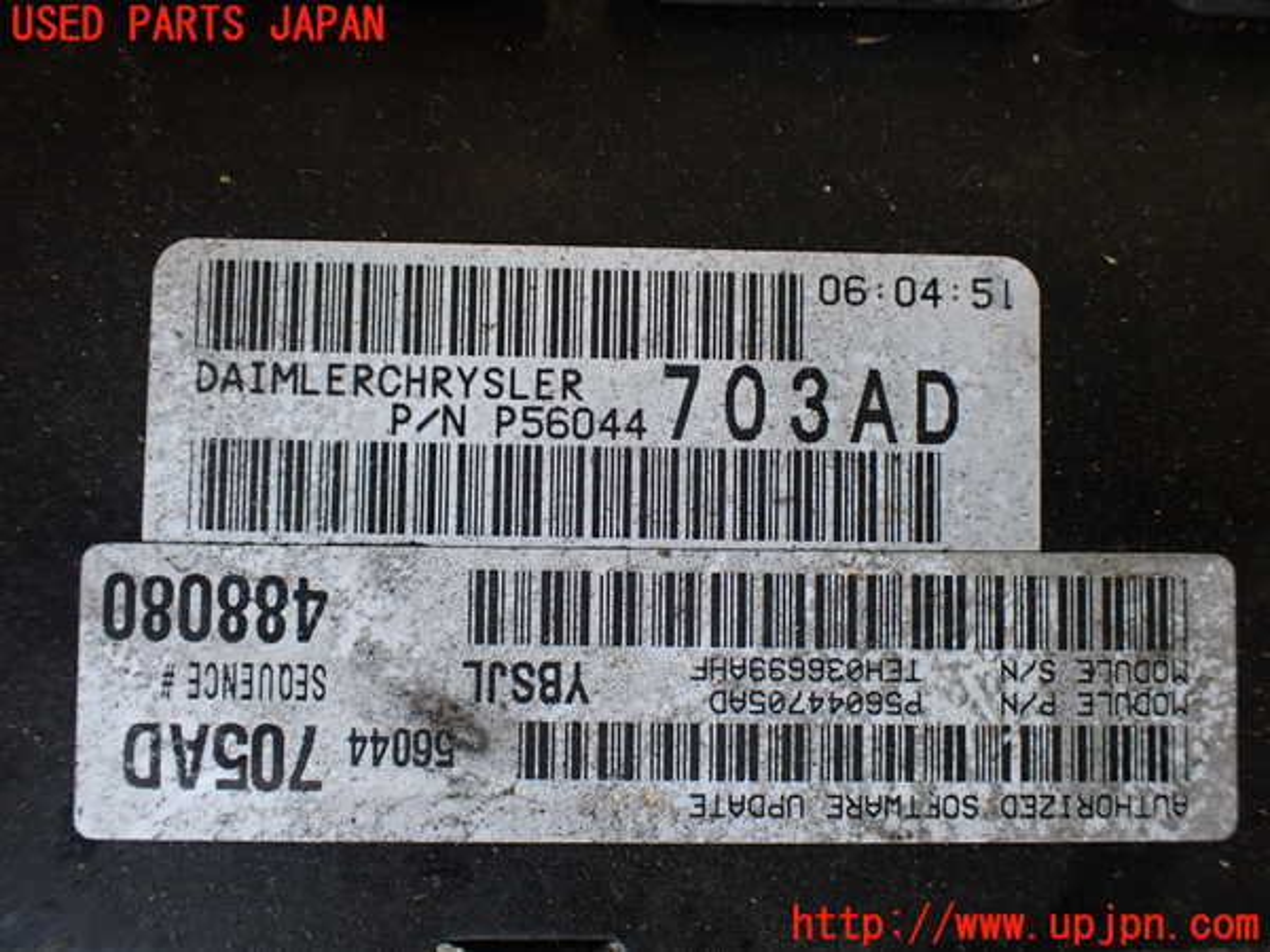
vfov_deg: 46.8
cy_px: 476
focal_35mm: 30
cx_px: 635
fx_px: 1101
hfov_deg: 60.0
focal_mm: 5.4
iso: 250
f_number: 2.3
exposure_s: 1/125
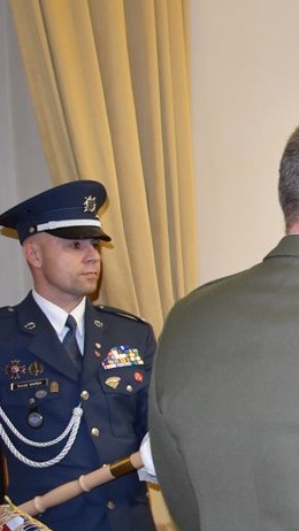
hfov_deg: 12.4
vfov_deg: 24.4
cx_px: 586
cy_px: 312
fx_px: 1228
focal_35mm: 87
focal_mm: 25
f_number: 4
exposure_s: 1/60
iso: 1100
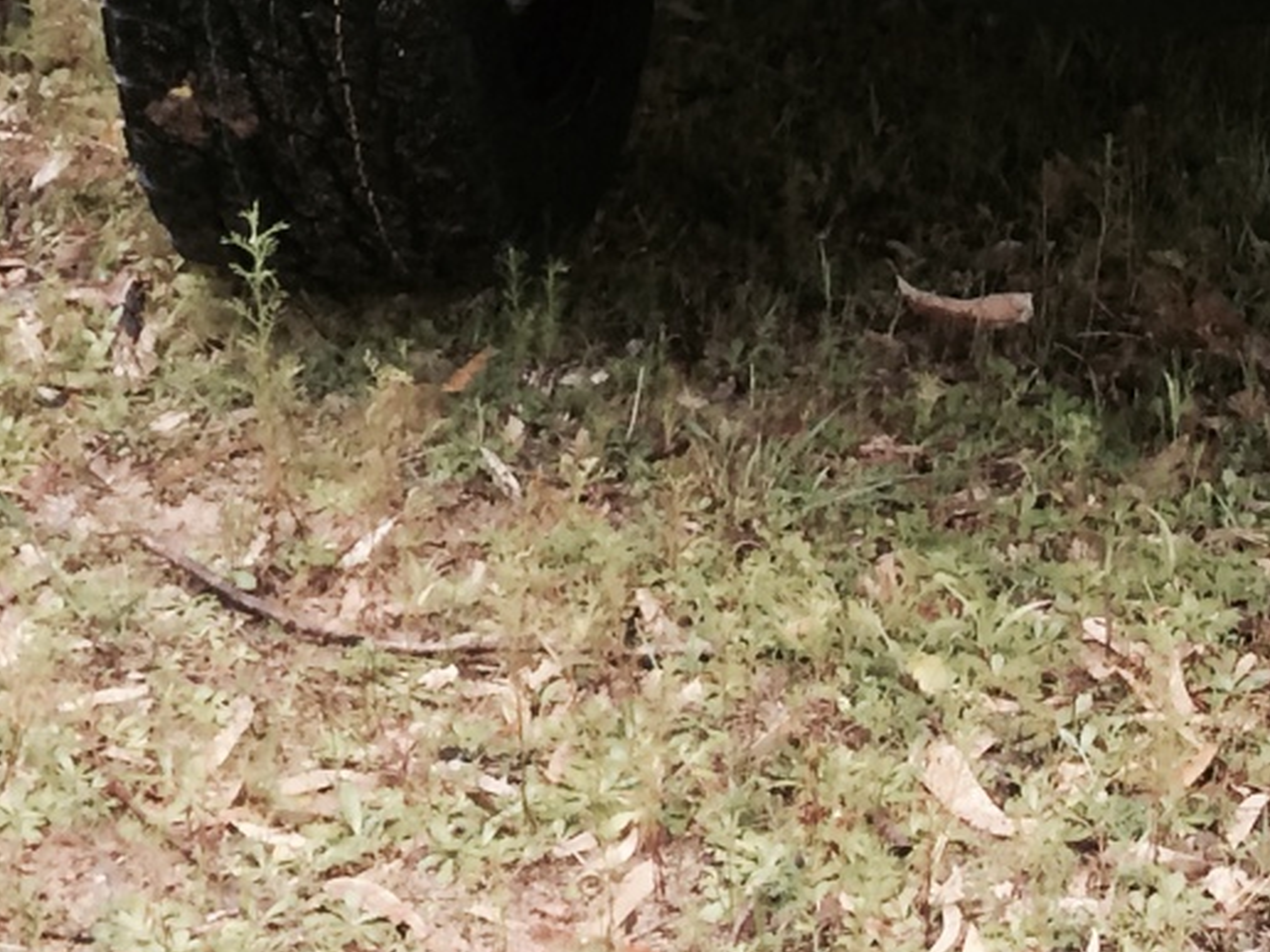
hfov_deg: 16.1
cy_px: -829
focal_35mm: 119
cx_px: 1359
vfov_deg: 11.4
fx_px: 4366
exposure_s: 1/30
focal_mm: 4.12
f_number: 2.2
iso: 50
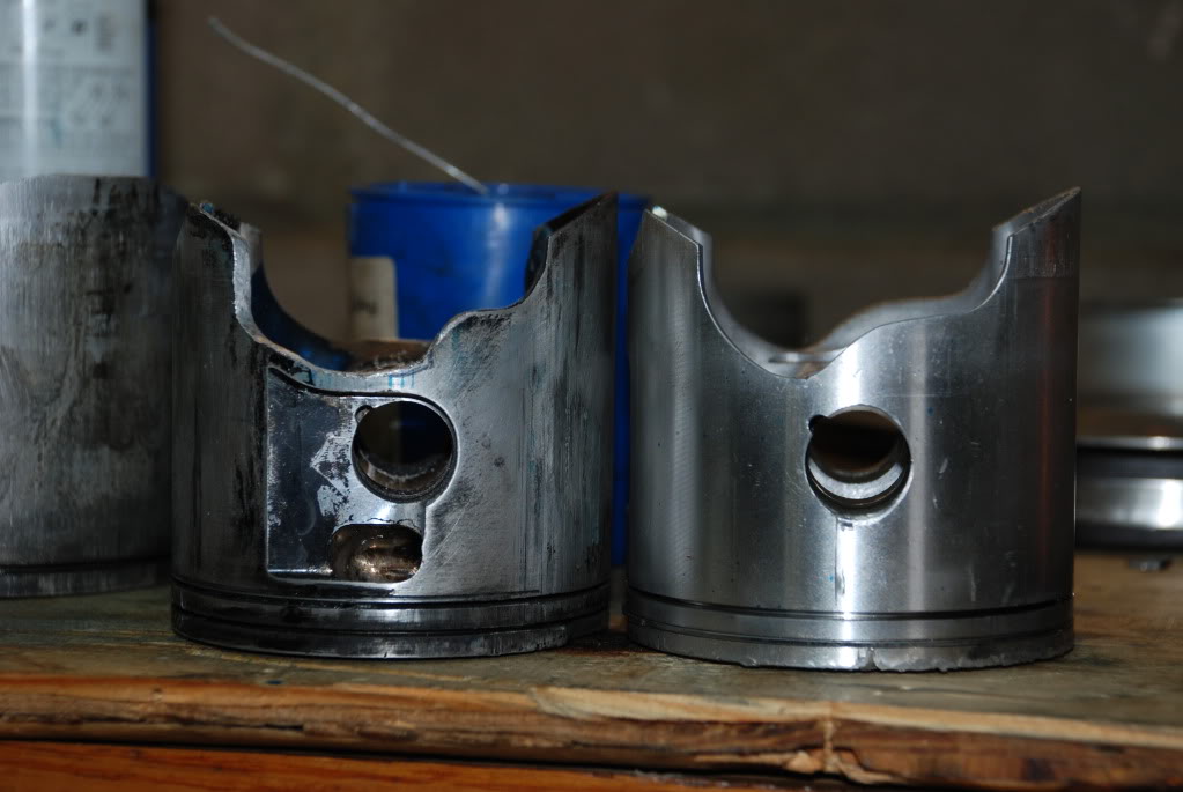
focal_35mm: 105
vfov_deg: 13.1
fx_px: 3455
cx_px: 592
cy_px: 396
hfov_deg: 19.4
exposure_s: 1/60
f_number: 5.6
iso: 200
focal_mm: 70
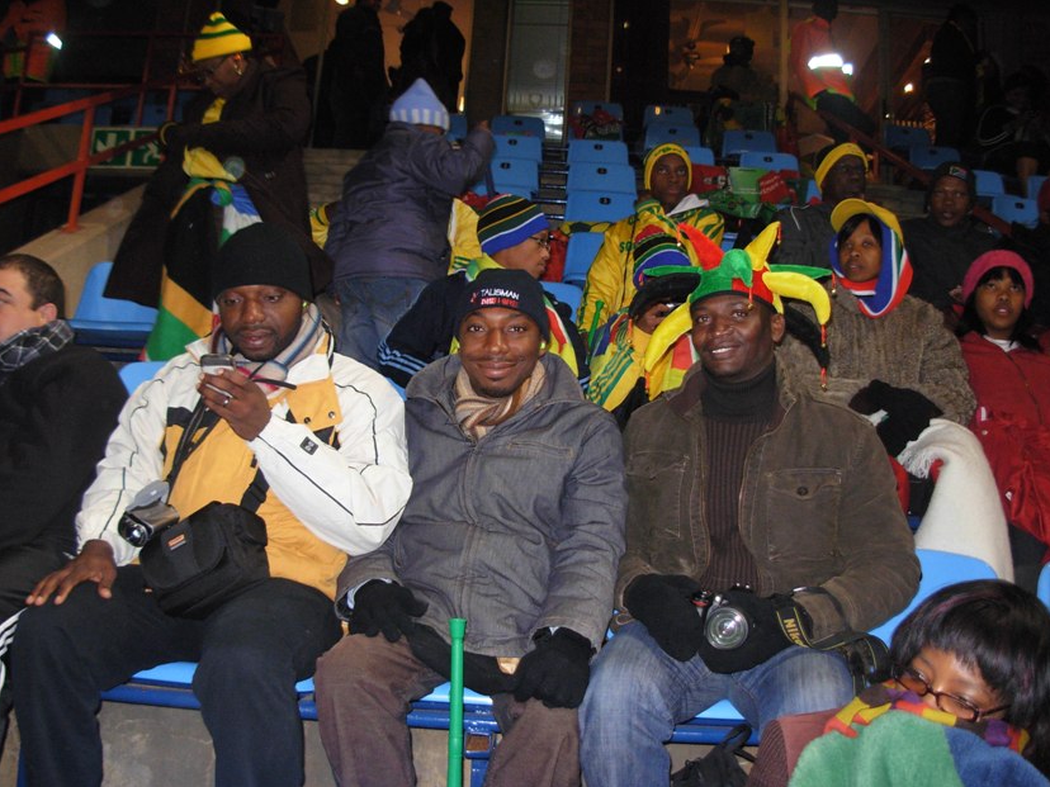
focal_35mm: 39
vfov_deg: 36.8
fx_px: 1183
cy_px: 403
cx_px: 519
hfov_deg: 47.9
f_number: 2.9
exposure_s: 1/67.8
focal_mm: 6.3
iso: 237
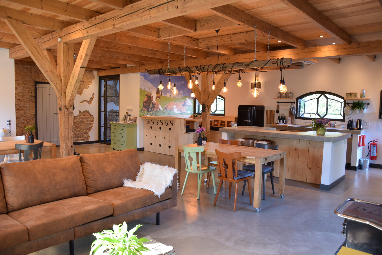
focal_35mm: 27
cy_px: 128
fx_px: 287
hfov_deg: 67.4
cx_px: 191
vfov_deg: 48.0
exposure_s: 1/60
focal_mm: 18
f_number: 4
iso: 560
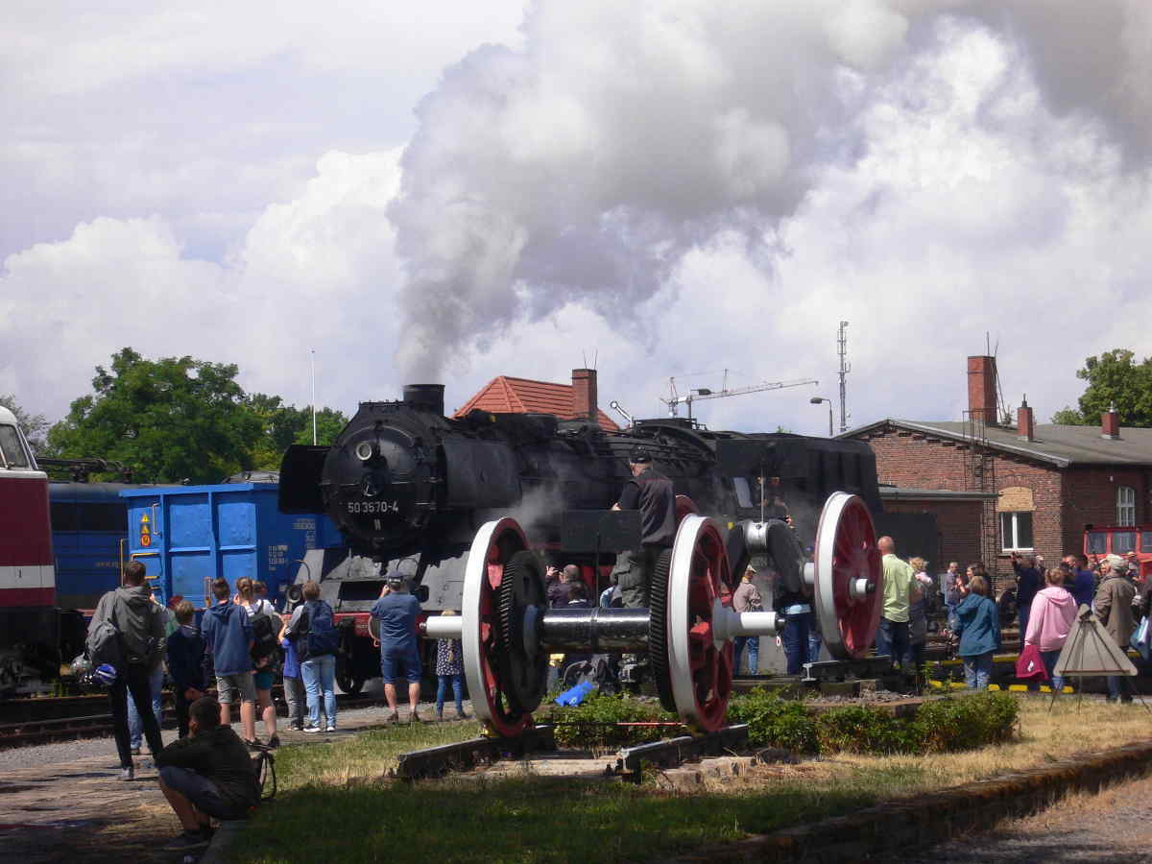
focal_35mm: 105
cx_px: 576
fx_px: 3494
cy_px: 432
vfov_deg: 14.1
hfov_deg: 18.7
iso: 100
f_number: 10
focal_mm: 17.4
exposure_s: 1/200
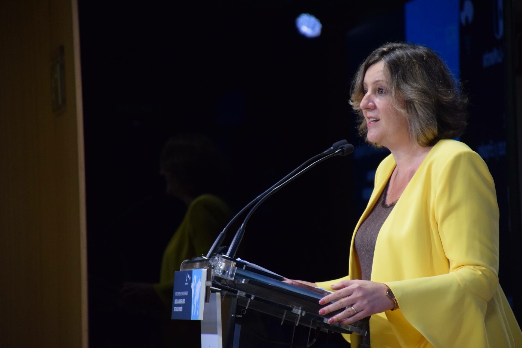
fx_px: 3045
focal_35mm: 210
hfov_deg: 9.8
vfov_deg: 6.5
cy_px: 174
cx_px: 261
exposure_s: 1/100
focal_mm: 140
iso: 2000
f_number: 5.6
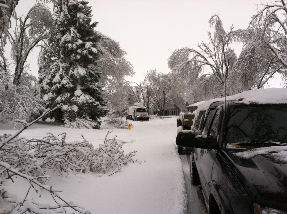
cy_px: 107
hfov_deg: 52.7
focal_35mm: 35
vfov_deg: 40.6
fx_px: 290
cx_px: 144
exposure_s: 1/423
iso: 80
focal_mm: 3.85
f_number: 2.8
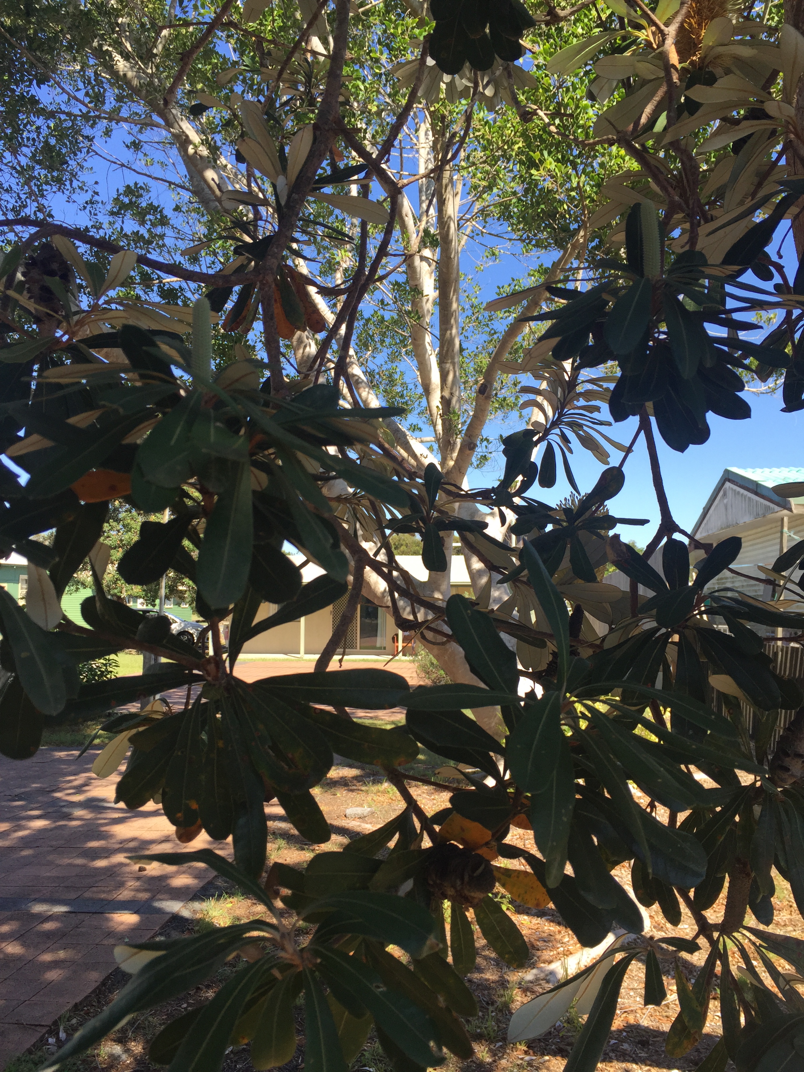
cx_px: 402
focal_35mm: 29
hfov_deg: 48.2
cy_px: 536
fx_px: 898
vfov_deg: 61.7
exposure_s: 1/719
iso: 32
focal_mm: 4.15
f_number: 2.2
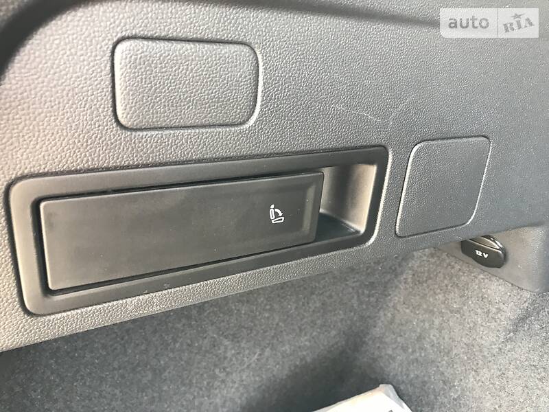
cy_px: 206
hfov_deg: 63.4
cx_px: 274
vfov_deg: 49.7
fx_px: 444
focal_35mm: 28
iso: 64
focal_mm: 4
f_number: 1.8
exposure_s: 1/15
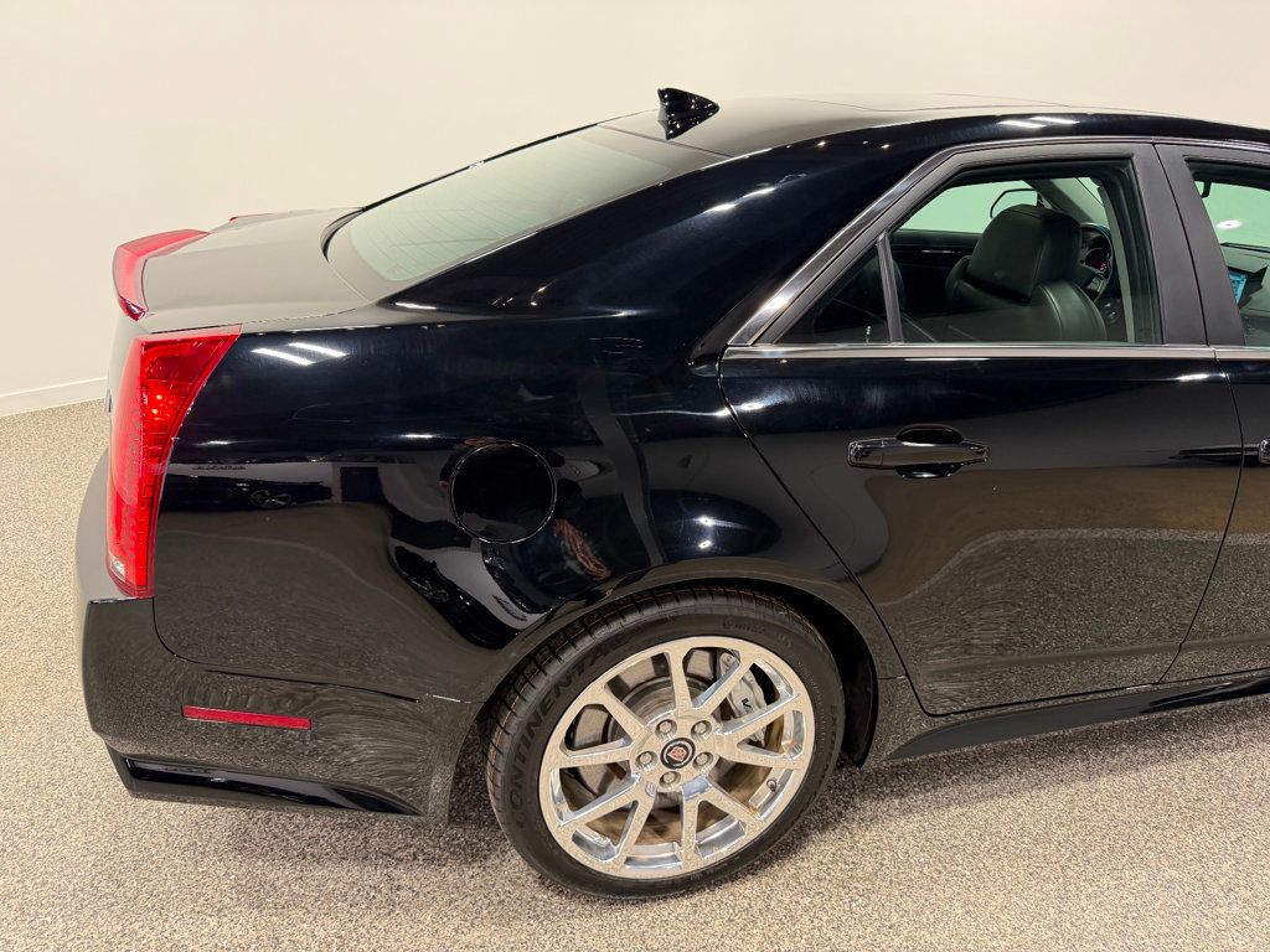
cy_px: 476
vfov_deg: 56.8
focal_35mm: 24
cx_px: 635
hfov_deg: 71.6
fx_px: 881
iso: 200
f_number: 1.78
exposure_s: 1/120
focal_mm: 6.76
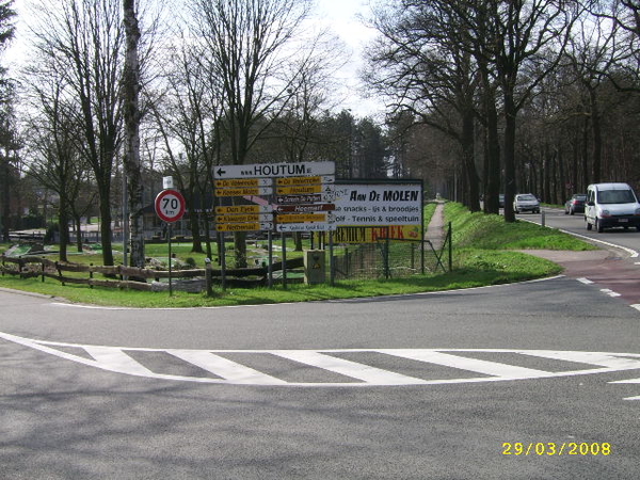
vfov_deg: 26.6
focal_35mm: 55
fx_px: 1017
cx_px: 320
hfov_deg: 34.9
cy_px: 240
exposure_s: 1/192
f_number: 7.1
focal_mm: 9.16
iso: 50
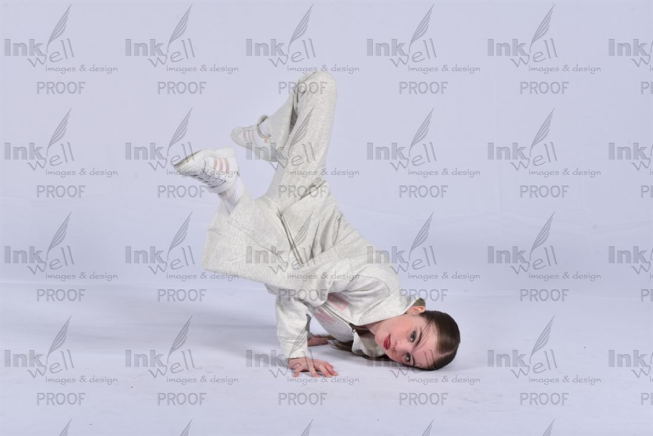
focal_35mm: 46
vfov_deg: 29.3
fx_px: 835
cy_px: 218
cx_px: 326
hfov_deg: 42.7
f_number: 8
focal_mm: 46
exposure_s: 1/200
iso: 250
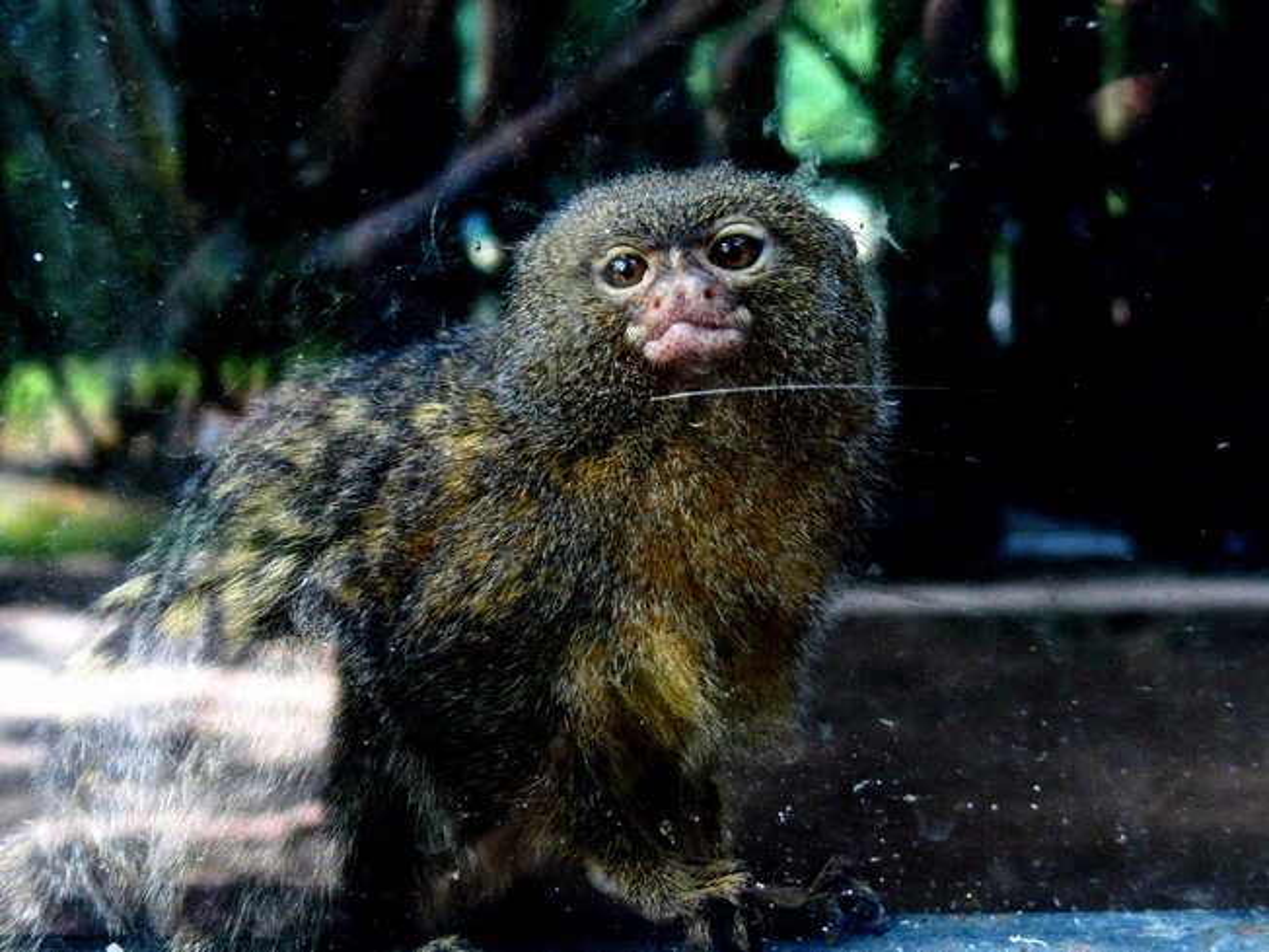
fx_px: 1943
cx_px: 634
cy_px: 476
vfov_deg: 27.5
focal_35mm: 53
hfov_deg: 36.2
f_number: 3.2
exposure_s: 1/50
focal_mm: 9.8
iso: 100
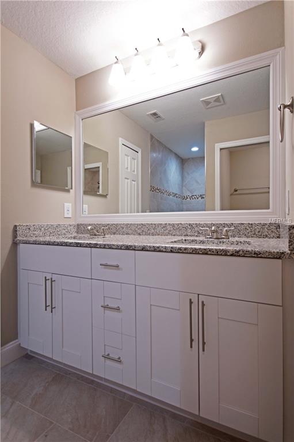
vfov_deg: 90.0
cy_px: 221
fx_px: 221
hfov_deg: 67.3
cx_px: 147
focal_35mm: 18
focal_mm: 12
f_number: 4.5
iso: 200
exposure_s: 1/10
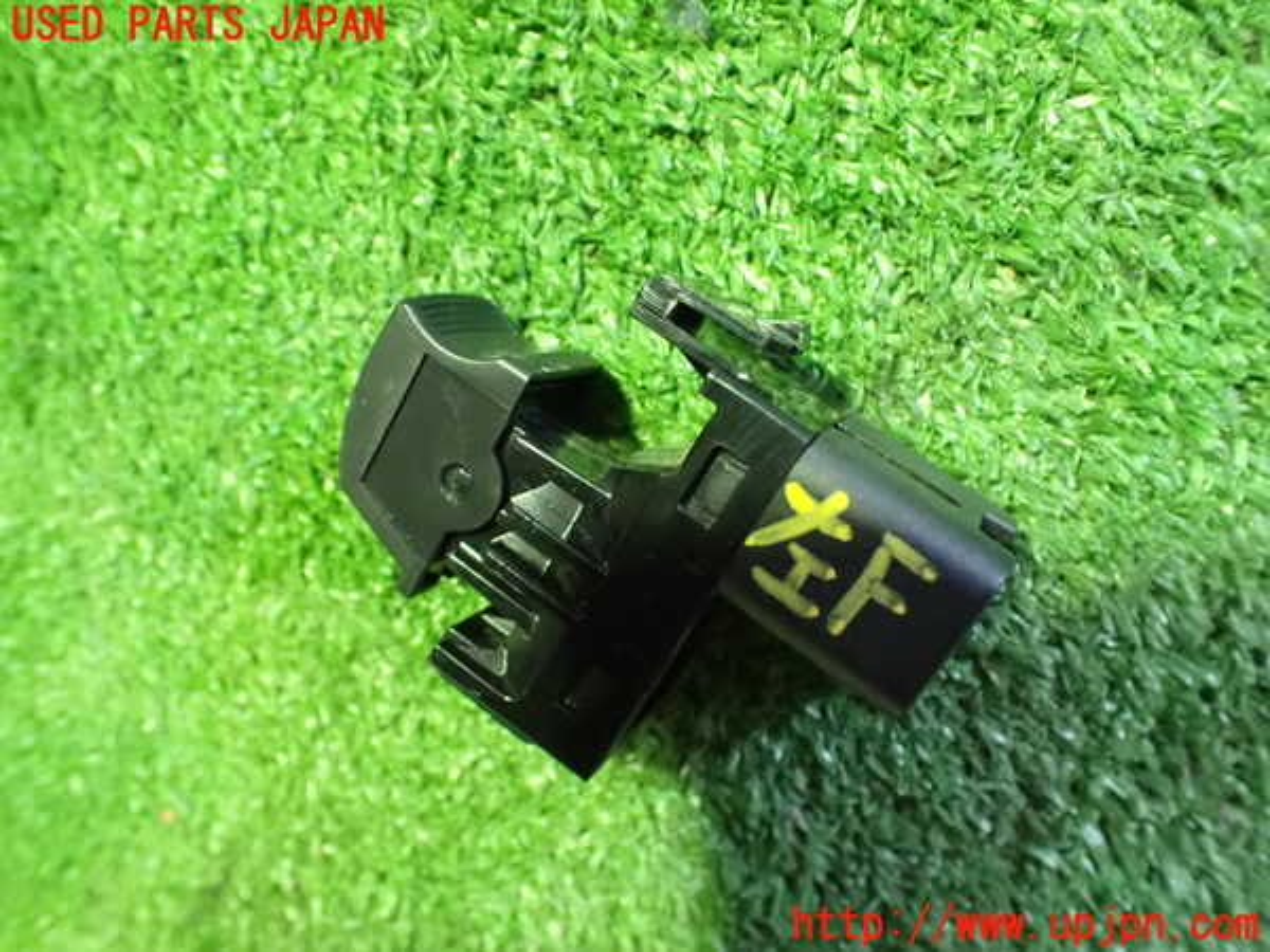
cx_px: 635
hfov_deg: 60.0
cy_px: 476
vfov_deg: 46.8
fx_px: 1101
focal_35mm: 30
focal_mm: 5.4
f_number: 2.3
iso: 1600
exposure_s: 1/25
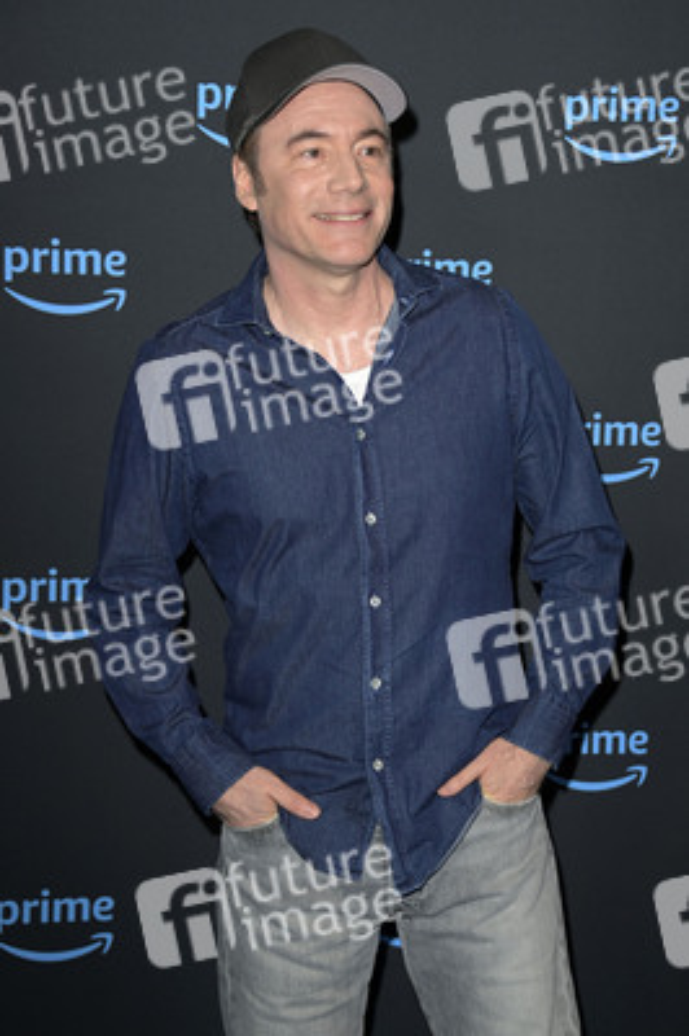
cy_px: 518
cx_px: 344
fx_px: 2444
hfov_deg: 16.0
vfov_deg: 23.9
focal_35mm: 85
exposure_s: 1/250
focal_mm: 85
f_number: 5.6
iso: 800
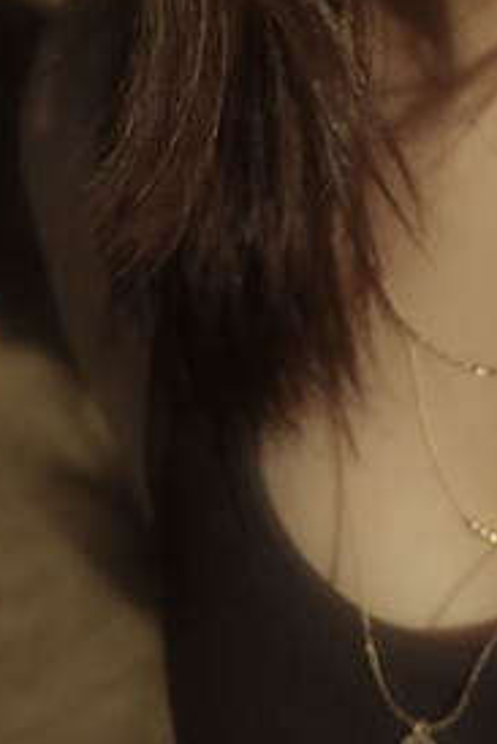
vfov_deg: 14.7
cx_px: 720
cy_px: -65
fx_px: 2812
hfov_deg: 9.8
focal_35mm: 136
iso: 250
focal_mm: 23
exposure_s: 1/1250
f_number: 4
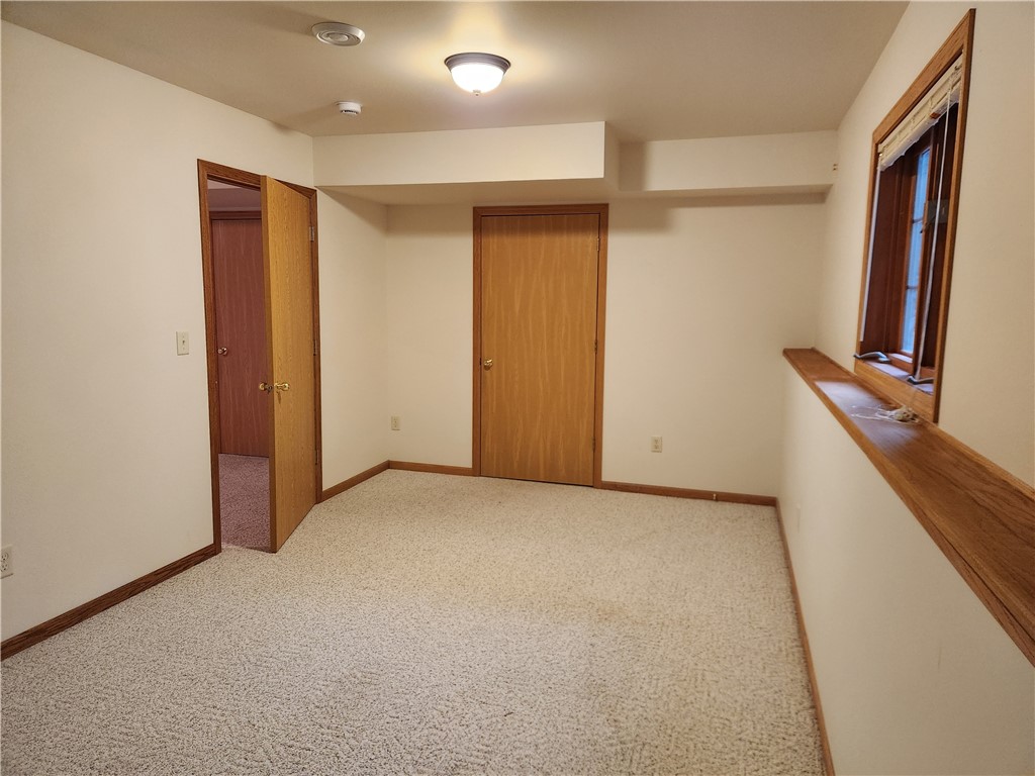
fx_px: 688
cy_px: 388
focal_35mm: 23
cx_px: 518
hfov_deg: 73.9
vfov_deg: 58.9
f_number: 1.8
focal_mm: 5.4
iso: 800
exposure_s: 1/120
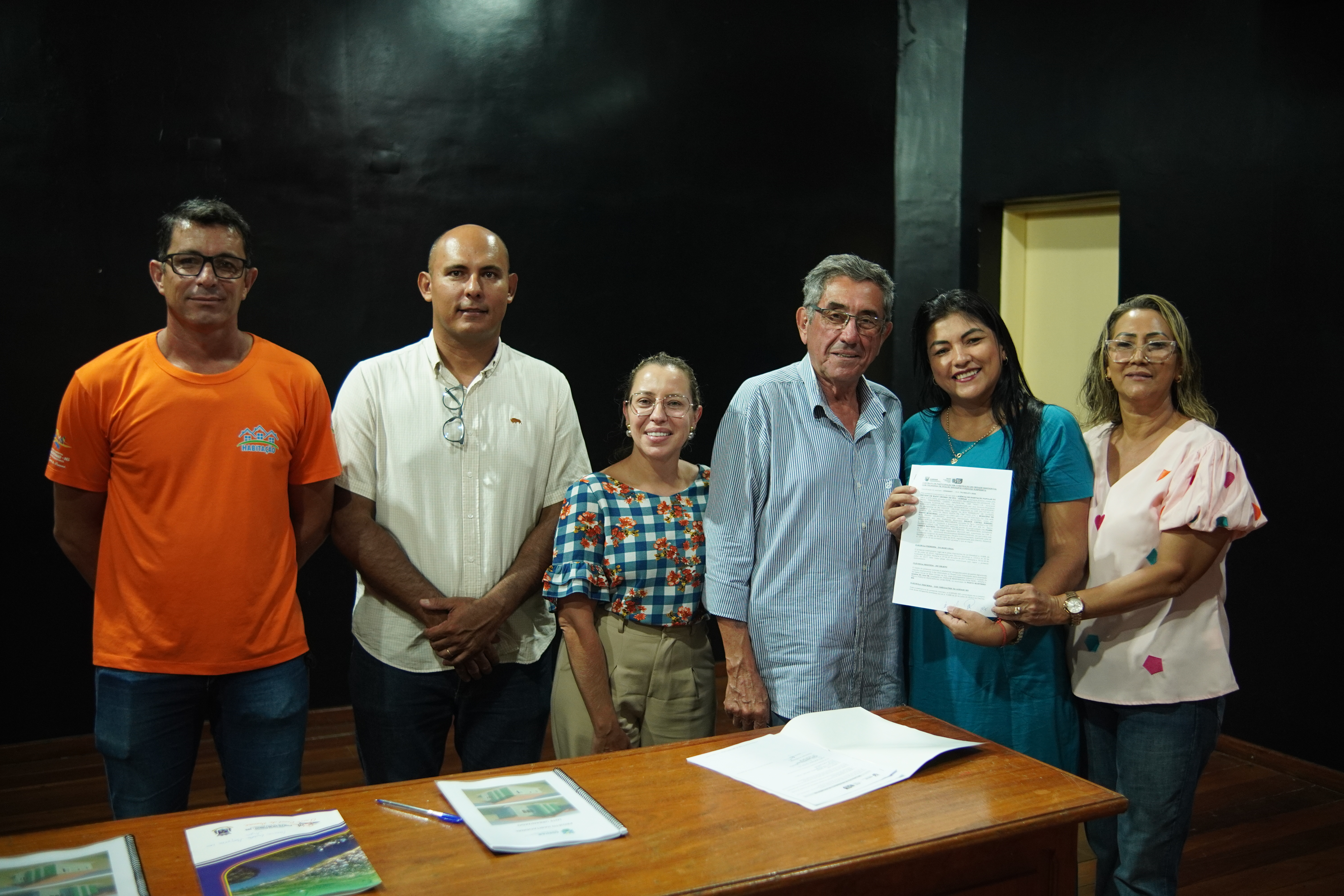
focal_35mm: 34
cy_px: 448
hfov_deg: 55.1
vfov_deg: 38.4
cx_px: 672
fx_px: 1288
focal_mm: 23
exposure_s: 1/160
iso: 800
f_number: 1.6
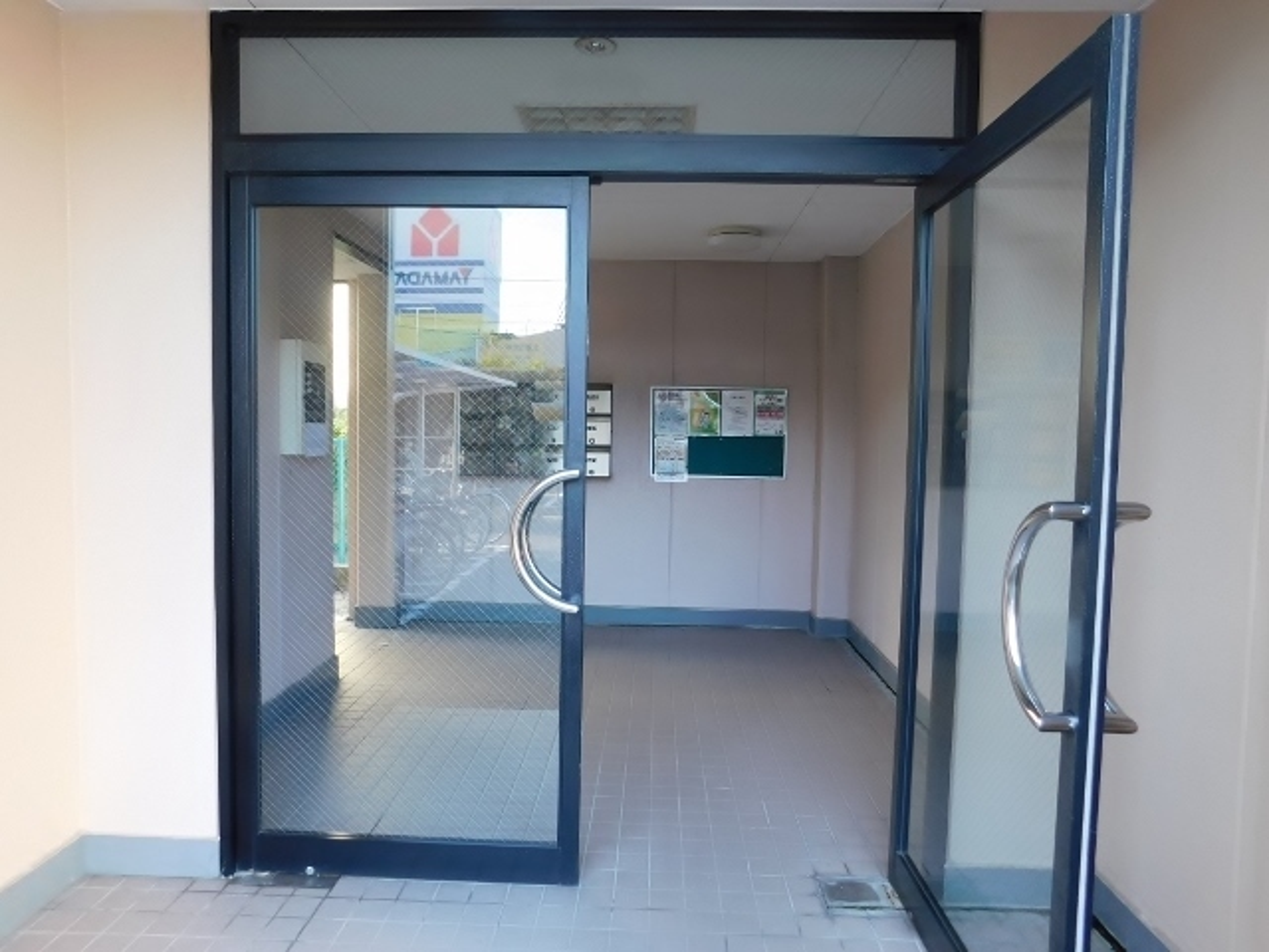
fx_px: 843
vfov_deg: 58.9
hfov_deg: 73.9
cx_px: 634
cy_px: 476
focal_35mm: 23
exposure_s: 1/50
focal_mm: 4
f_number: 3
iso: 125
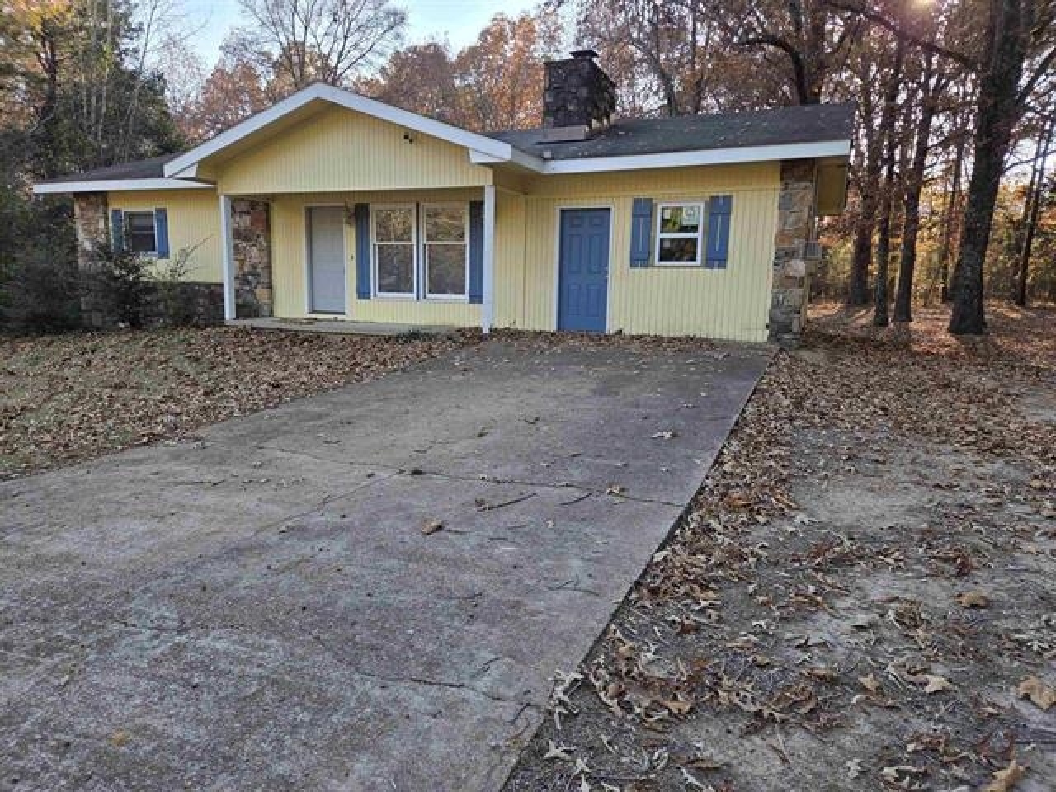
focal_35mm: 23
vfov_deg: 58.9
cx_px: 528
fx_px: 702
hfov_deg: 73.9
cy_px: 396
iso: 80
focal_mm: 5.4
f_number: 1.8
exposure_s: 1/1002
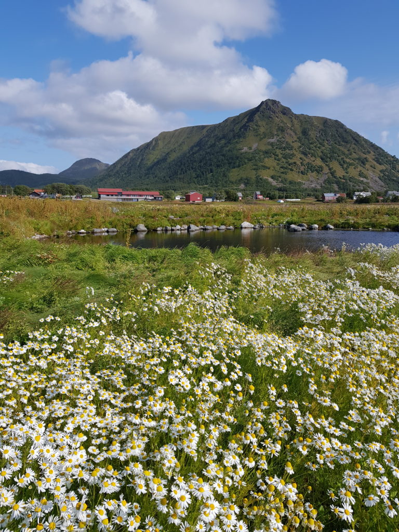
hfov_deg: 53.1
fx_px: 400
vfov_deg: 67.3
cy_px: 266
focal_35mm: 26
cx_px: 200
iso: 40
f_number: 1.7
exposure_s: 1/2728
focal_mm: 4.2
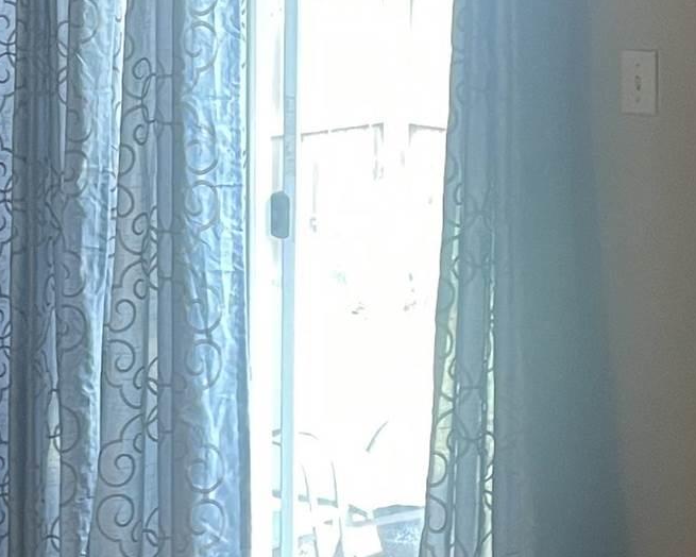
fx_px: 2451
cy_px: -19
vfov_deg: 12.8
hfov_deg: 15.9
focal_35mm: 119
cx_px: 39
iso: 250
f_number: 1.6
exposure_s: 1/60
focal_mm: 4.2
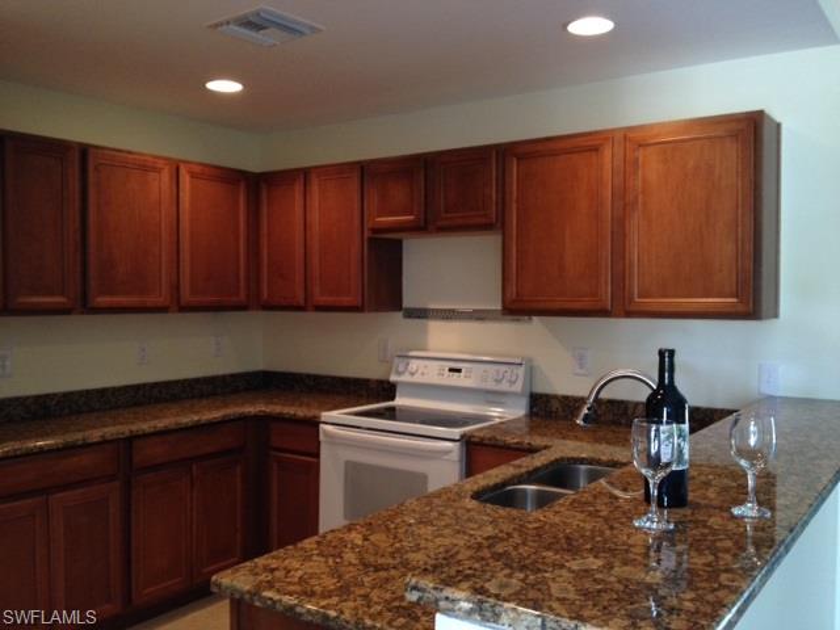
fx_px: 849
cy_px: 315
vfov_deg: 40.7
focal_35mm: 35
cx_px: 420
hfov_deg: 52.6
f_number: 2.4
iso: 100
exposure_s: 1/20
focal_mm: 4.28
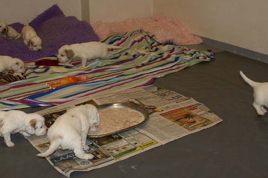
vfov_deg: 24.6
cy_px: 81
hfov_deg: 36.3
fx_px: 409
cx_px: 136
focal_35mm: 55
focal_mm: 28
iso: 400
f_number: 5.6
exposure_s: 1/60
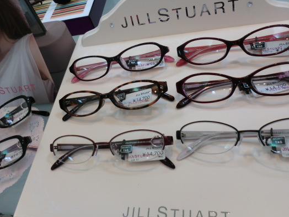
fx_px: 276
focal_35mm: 33
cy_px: 95
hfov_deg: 55.1
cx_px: 124
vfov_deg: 42.9
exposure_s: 1/60
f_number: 3.2
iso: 50
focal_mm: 4.9
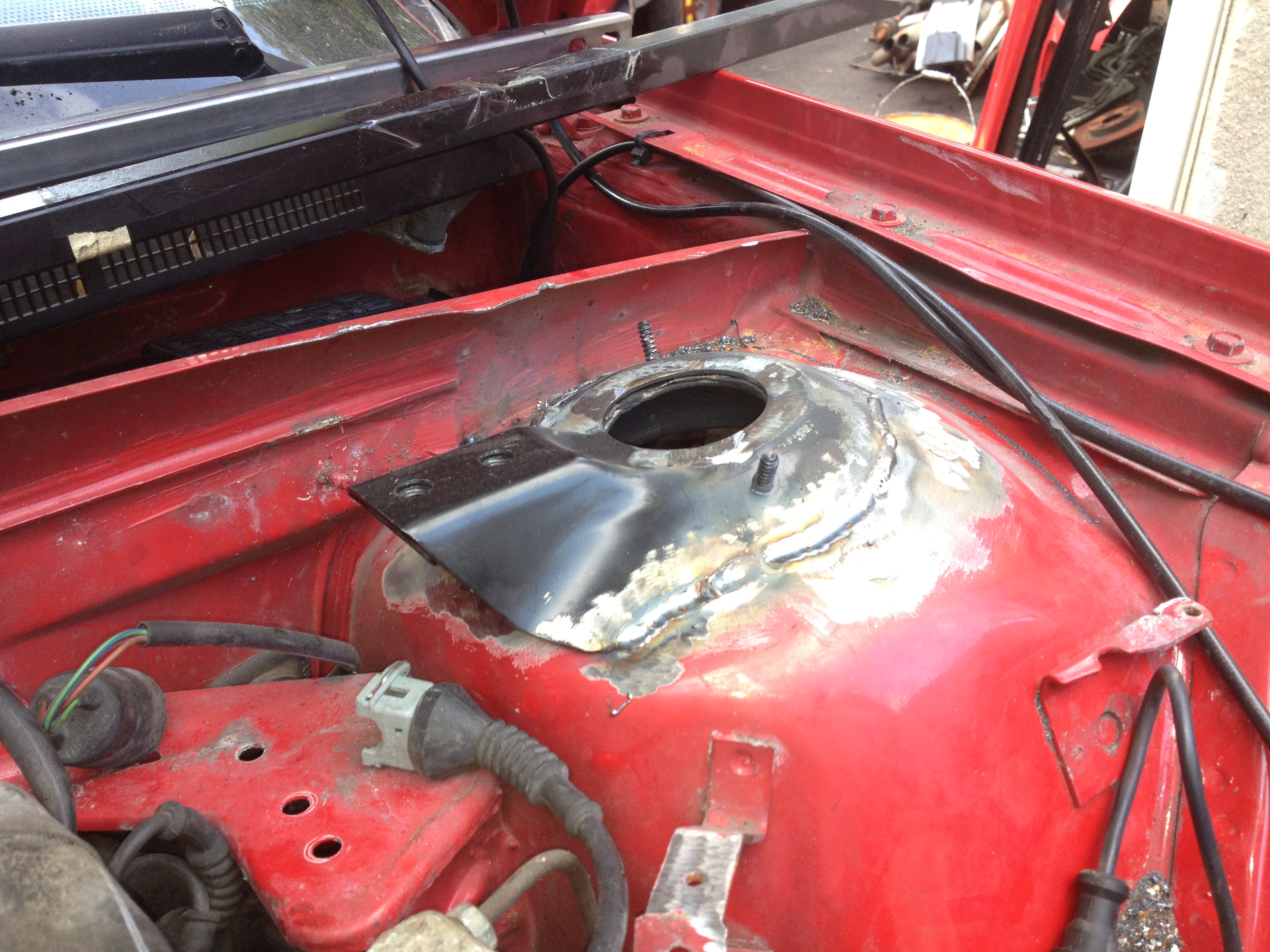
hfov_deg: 52.6
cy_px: 476
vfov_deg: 40.7
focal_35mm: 35
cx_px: 635
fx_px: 1284
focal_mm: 4.28
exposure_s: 1/60
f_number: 2.4
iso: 80
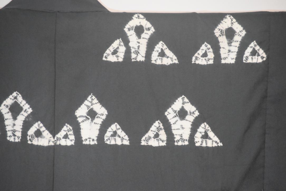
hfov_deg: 5.5
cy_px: 96
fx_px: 2979
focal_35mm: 375
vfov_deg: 3.7
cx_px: 143
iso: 6400
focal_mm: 250
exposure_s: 1/125
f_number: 6.3
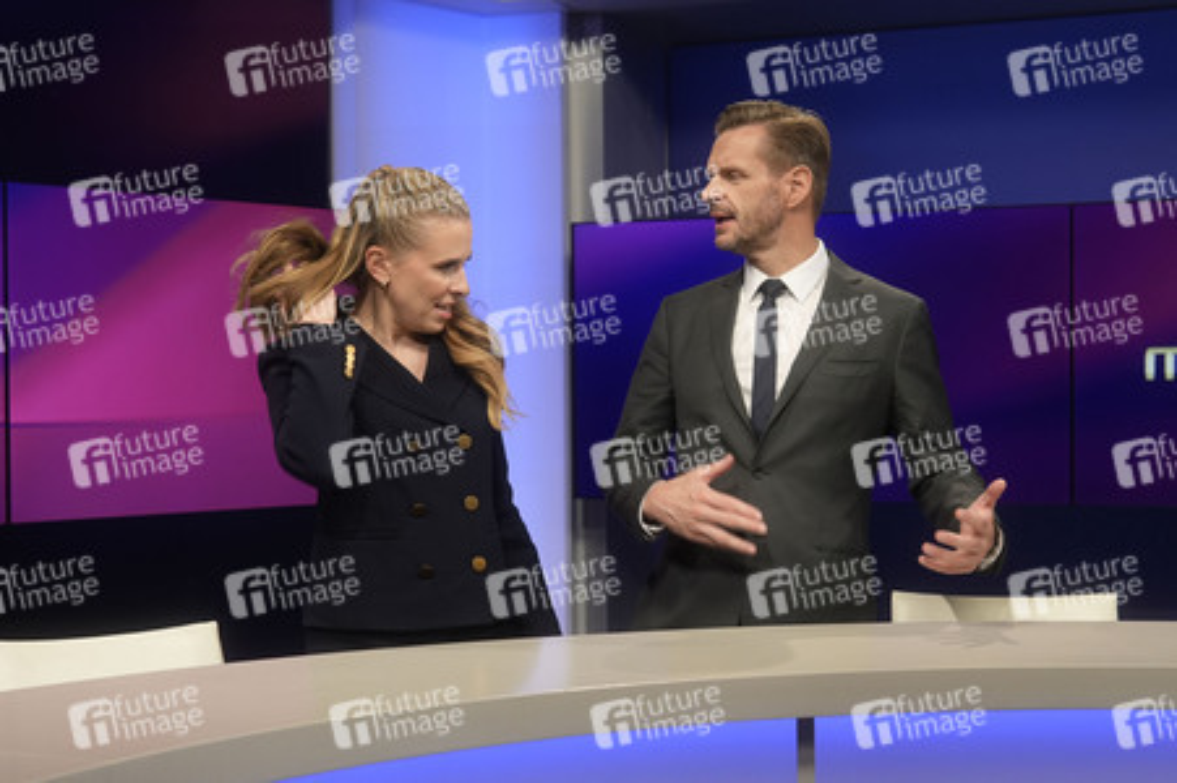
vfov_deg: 29.8
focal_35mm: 45
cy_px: 392
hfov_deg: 43.6
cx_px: 588
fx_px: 1470
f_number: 2.8
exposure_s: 1/160
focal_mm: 30
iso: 640
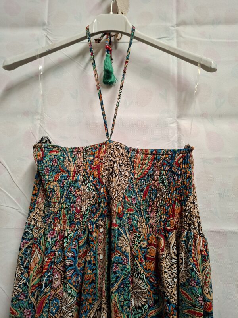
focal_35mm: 23
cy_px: 159
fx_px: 211
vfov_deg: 73.9
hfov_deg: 58.9
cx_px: 119
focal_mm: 5.54
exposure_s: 1/50
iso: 200
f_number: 1.8
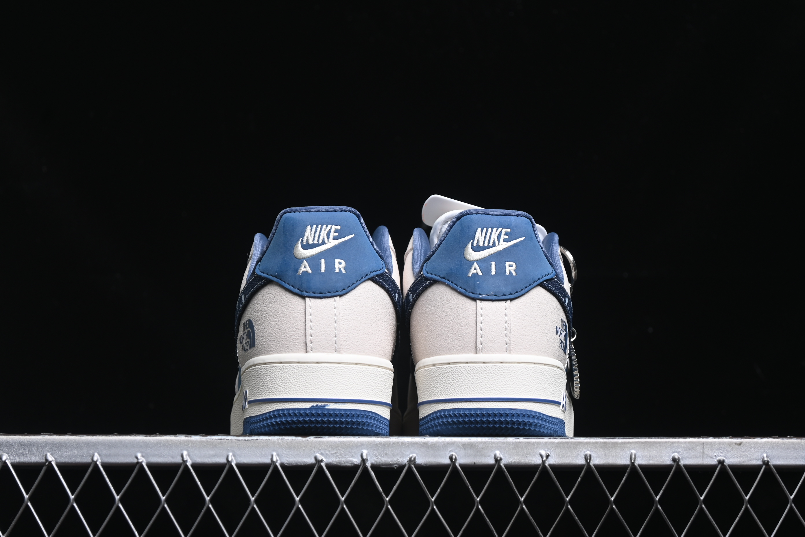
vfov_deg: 18.2
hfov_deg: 27.0
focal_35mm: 75
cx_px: 402
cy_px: 268
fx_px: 1677
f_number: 6.3
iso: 160
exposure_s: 1/60
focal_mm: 50
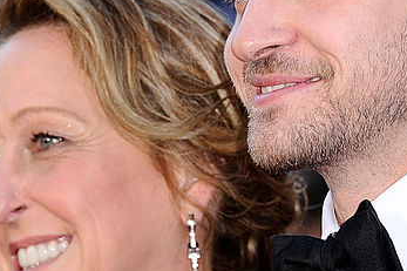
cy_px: 142
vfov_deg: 1.6
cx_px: 273
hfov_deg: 2.3
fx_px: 10000
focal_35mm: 885
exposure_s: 1/250
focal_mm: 300
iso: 500
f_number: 8
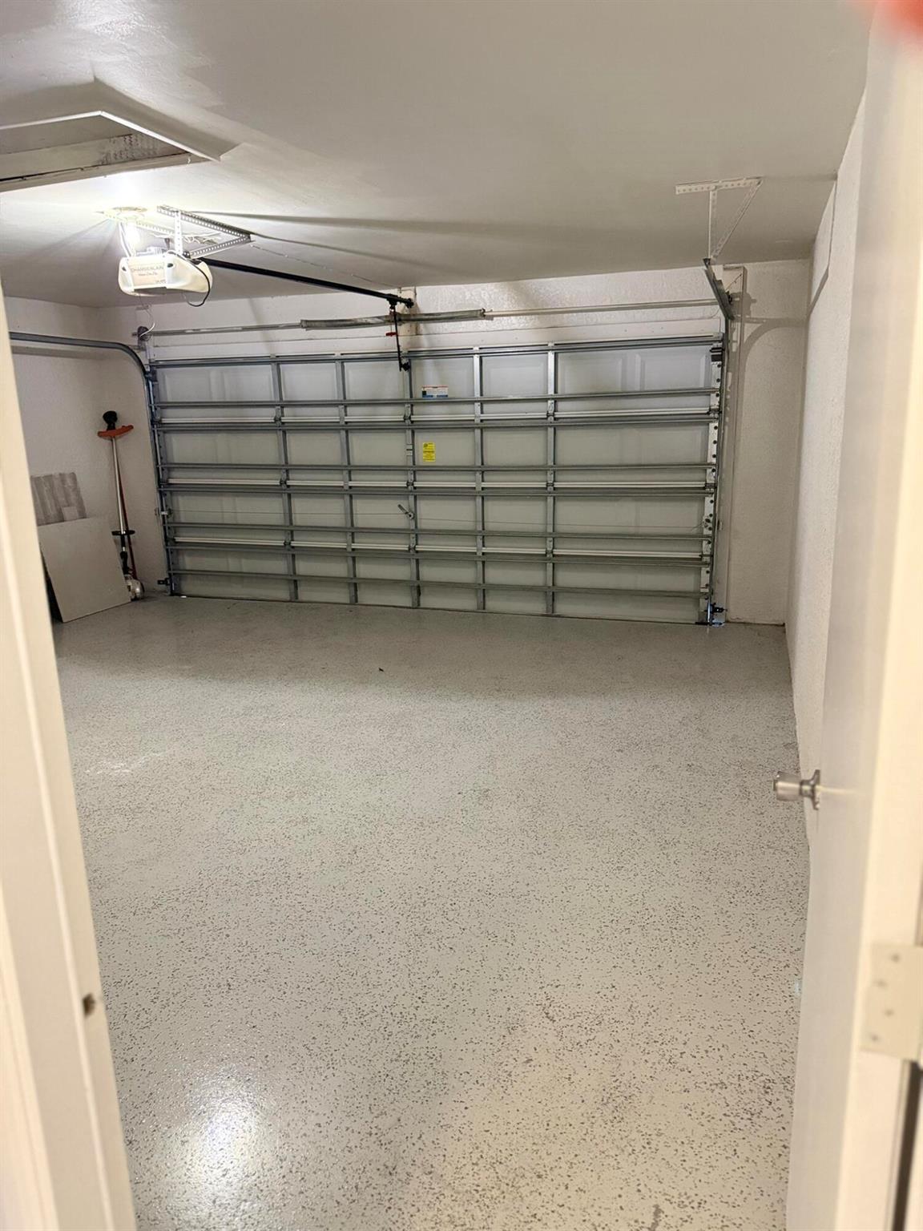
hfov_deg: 56.8
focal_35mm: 24
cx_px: 462
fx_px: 853
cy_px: 616
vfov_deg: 71.6
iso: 640
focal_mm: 6.76
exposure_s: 1/60
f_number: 1.78
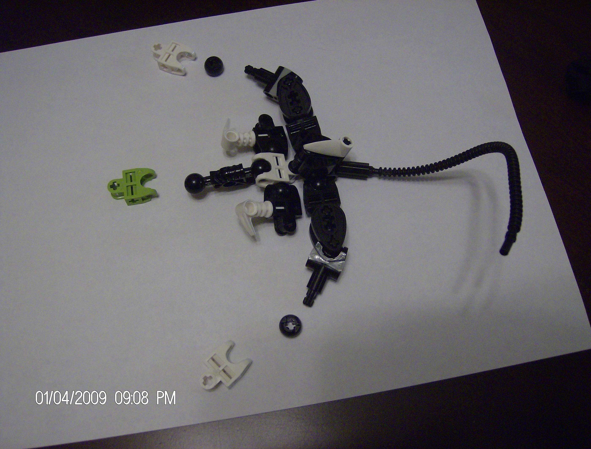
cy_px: 224
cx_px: 296
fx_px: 618
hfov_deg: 51.1
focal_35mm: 36
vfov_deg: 40.0
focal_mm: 6
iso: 200
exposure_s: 1/14.7
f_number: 2.8
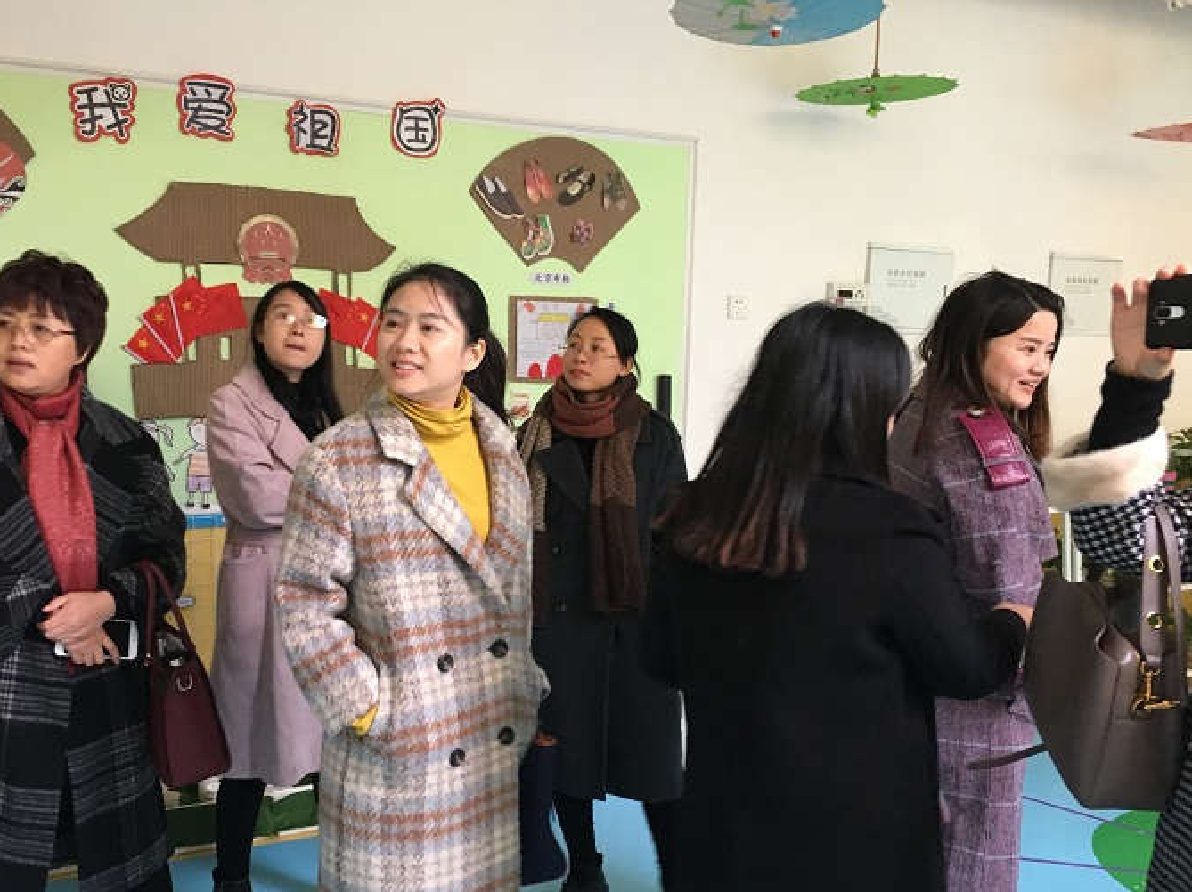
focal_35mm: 35
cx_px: 544
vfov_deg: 40.5
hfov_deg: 52.6
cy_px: 537
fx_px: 1205
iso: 80
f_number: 2.2
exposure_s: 1/17
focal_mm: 4.15
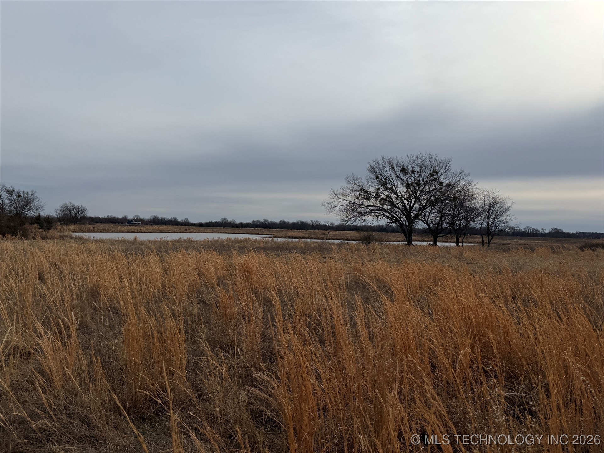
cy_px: 226
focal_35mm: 24
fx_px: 419
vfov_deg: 56.8
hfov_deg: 71.6
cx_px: 302
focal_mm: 6.76
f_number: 1.78
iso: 100
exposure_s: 1/22727
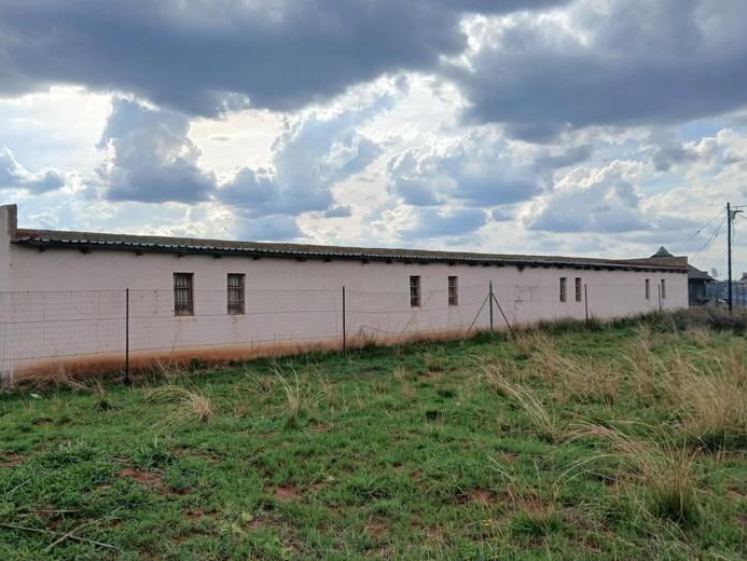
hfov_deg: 59.9
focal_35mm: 30
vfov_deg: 46.8
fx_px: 648
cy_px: 291
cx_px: 360
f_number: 1.8
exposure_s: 1/984
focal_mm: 3.98
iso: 20
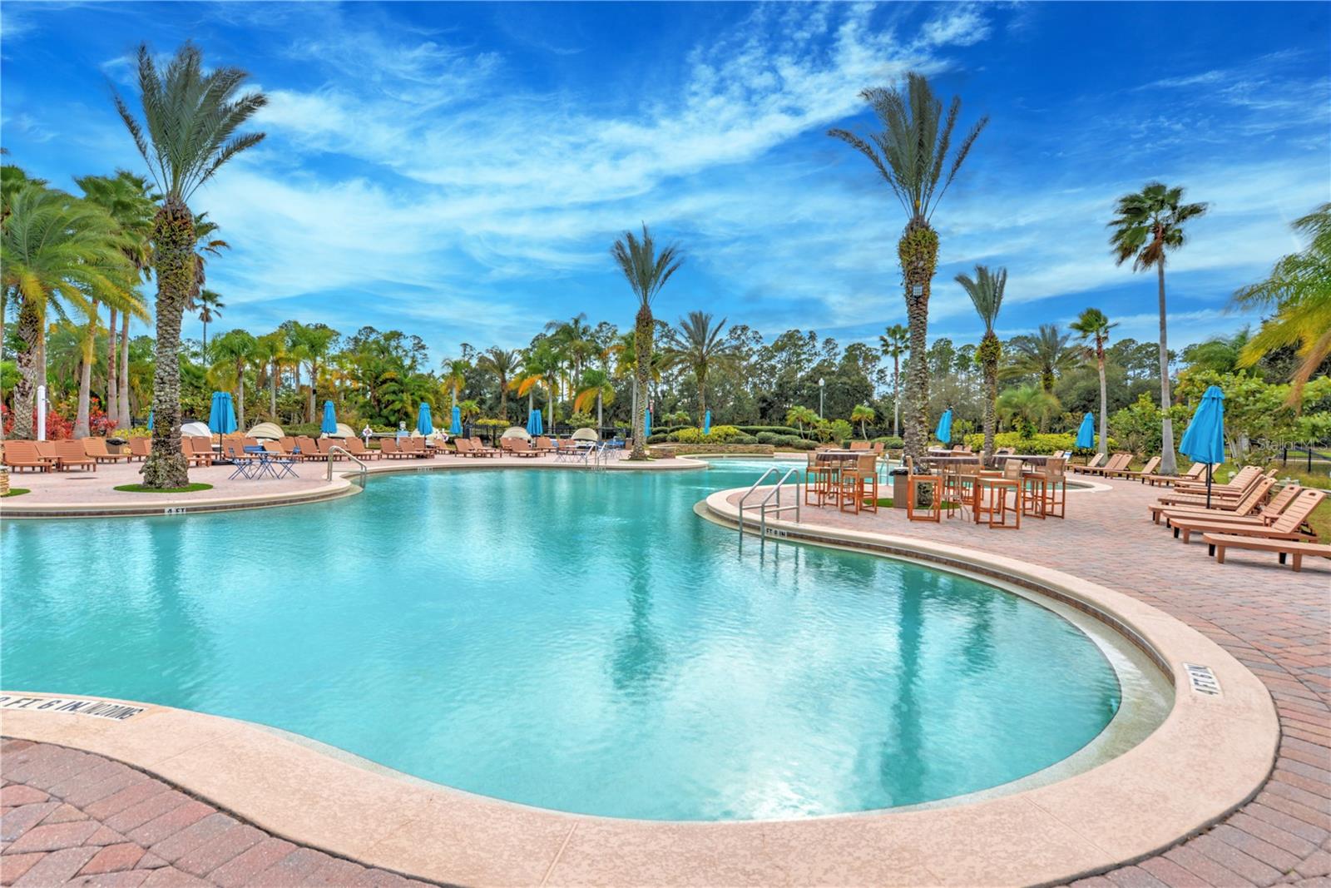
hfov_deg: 96.7
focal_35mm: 16
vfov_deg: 73.8
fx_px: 592
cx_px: 666
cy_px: 444
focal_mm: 16
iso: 100
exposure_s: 1/500
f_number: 8
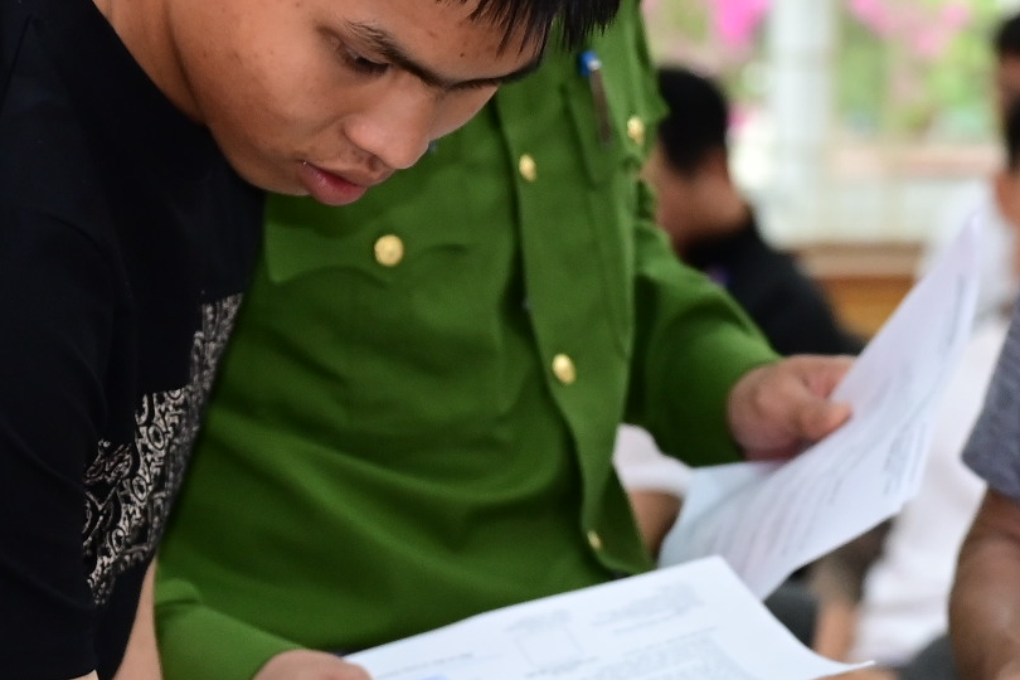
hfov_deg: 8.6
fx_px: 6771
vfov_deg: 5.7
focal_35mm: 239
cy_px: 672
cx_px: 677
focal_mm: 64
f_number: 4
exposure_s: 1/100
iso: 1250
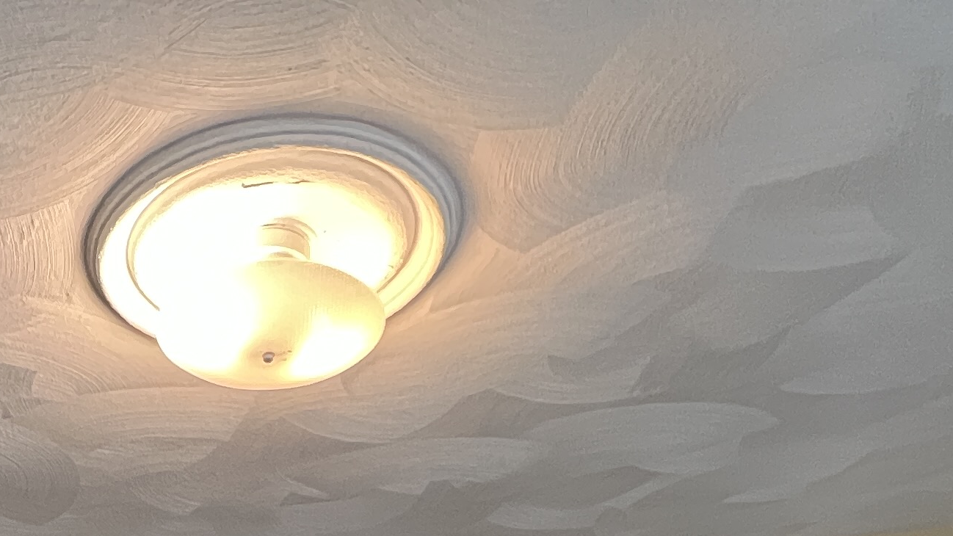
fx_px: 1112
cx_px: 121
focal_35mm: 44
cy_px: 1109
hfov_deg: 43.0
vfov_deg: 17.7
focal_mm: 1.57
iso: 200
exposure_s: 1/120
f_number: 1.8
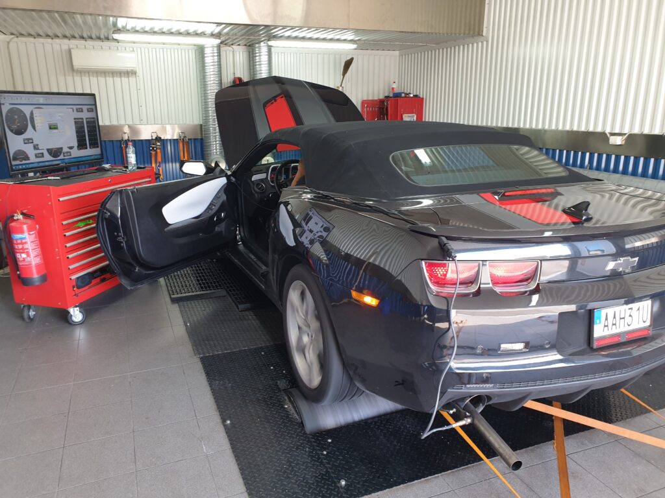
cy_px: 249
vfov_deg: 53.1
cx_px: 332
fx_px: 499
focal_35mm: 26
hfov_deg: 67.3
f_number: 2.4
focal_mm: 4.3
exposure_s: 1/50
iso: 125
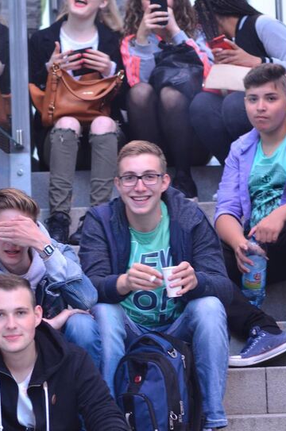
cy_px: 228
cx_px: 162
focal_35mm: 188
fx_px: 2246
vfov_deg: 11.0
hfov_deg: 7.3
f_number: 2.8
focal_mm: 85
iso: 800
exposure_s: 1/50
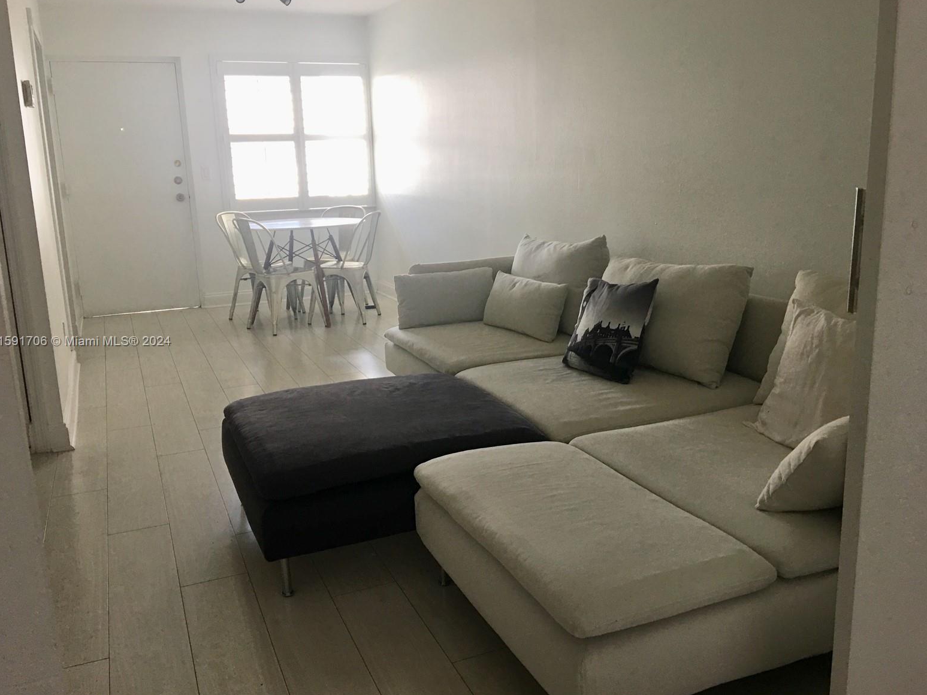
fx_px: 803
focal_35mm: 30
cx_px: 458
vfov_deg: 46.8
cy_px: 342
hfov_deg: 60.0
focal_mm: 4.15
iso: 32
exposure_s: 1/15
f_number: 2.2
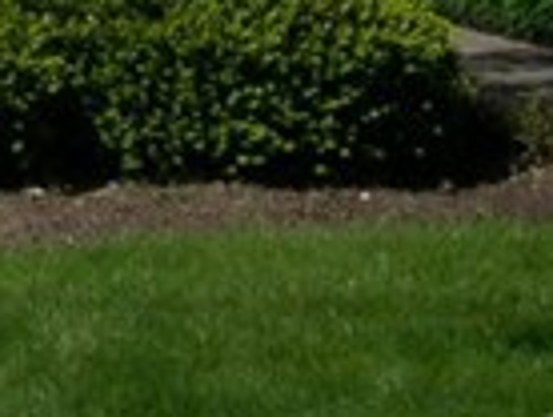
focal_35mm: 460
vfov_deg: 3.2
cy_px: -585
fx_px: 7361
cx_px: -1318
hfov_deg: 4.1
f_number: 9.6
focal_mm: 13.2
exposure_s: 1/194
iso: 100
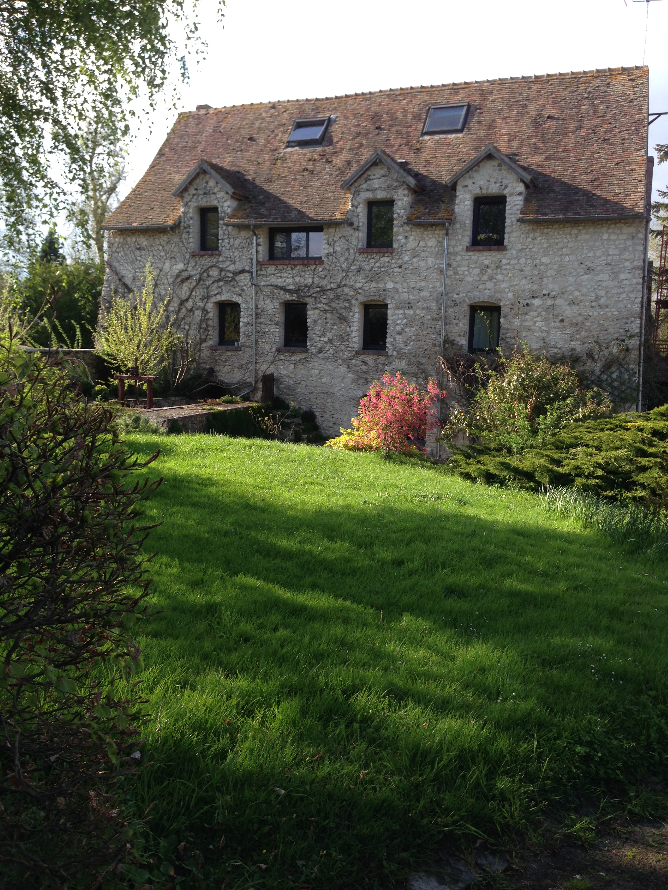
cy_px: 445
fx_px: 849
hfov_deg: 42.9
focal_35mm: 33
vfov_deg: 55.4
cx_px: 334
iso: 50
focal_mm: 4.12
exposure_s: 1/484
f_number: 2.4
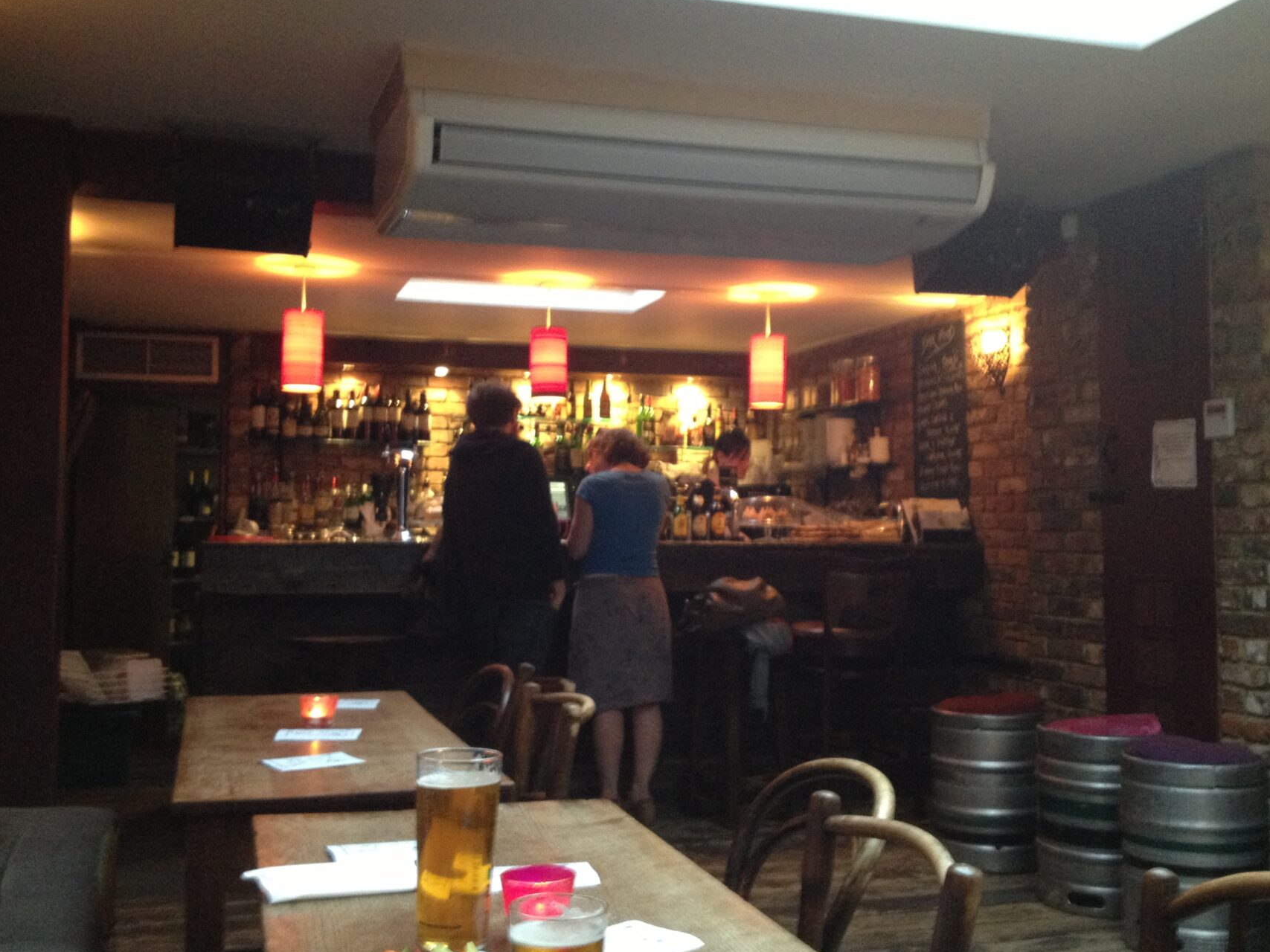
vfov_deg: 34.3
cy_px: 455
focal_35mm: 42
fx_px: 1541
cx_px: 654
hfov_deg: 44.8
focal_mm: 4.28
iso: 250
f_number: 2.4
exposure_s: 1/20
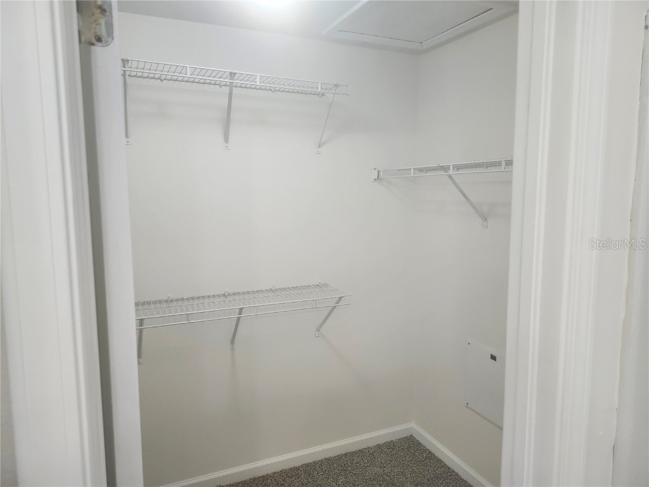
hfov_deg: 73.9
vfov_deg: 58.9
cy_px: 244
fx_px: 431
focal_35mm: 23
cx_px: 324
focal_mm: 5.54
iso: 200
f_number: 1.8
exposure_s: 1/120
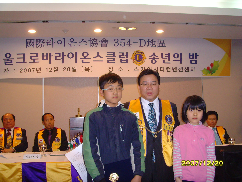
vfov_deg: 36.8
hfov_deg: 47.9
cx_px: 121
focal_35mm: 39
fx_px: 273
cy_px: 91
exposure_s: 1/45
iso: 200
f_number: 3.5
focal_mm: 6.6
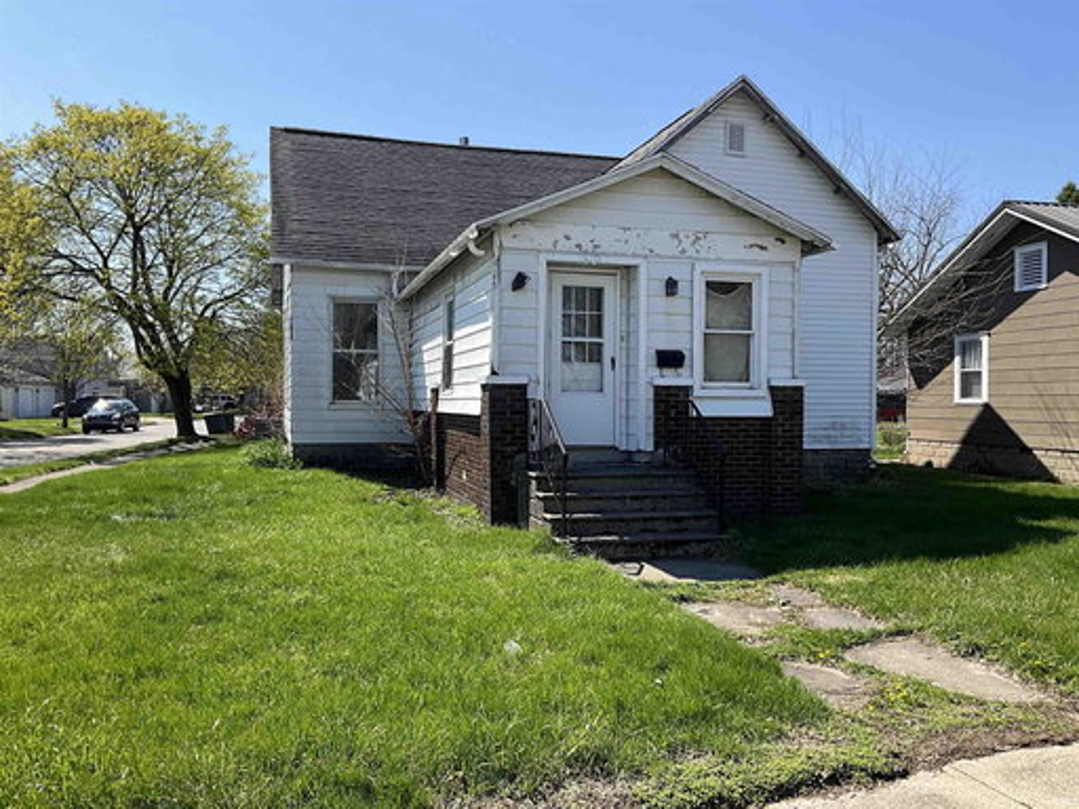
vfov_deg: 48.2
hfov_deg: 61.7
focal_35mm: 29
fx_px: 904
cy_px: 404
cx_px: 540
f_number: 1.8
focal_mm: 3
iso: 25
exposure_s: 1/1377
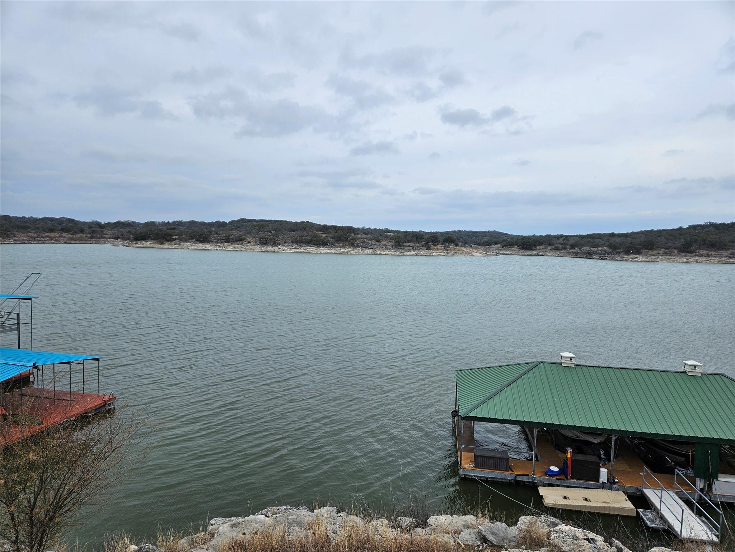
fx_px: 488
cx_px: 368
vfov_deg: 58.9
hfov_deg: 73.9
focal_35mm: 23
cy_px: 276
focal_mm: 5.4
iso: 25
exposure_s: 1/2228
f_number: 1.8
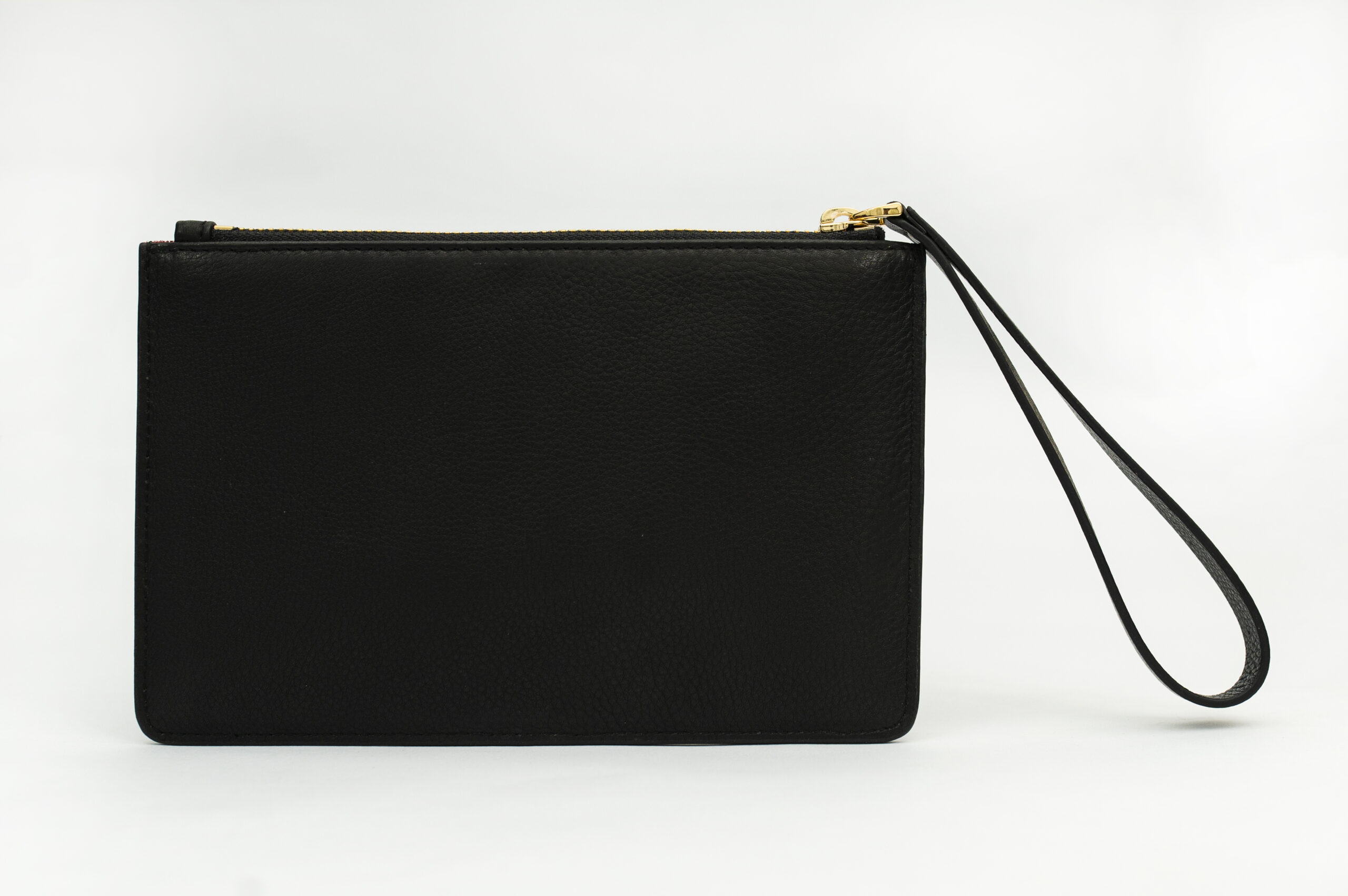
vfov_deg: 37.8
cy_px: 448
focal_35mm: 35
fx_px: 1310
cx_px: 674
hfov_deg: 54.5
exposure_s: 1/200
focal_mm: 35
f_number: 5.6
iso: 500
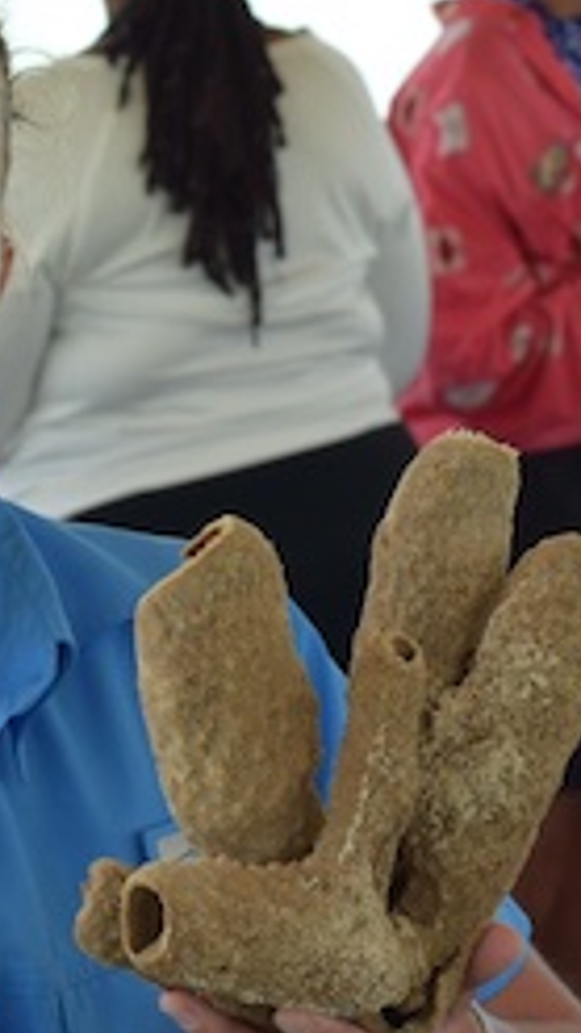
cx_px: 84
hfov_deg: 8.5
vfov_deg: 15.0
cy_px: 540
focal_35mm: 143
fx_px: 3915
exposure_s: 1/250
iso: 360
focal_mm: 50
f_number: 8
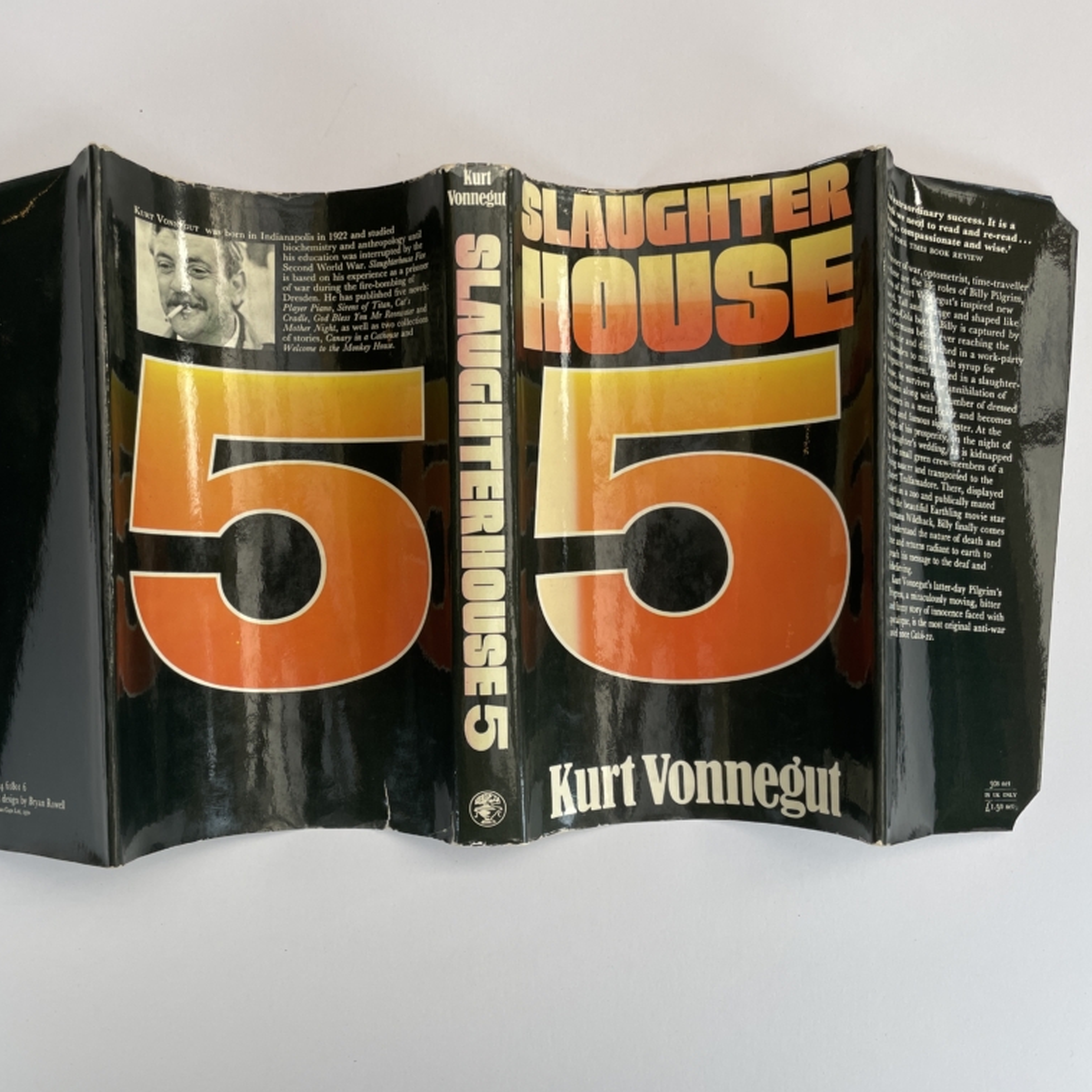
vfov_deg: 52.5
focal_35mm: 31
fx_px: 1106
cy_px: 541
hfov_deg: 52.3
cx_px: 456
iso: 32
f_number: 1.6
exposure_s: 1/248
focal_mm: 4.2
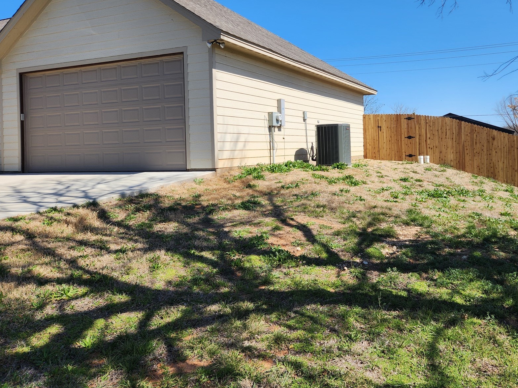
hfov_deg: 59.2
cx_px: 323
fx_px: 449
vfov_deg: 46.4
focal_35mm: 30
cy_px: 147
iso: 20
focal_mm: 5.4
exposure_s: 1/1714
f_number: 1.8
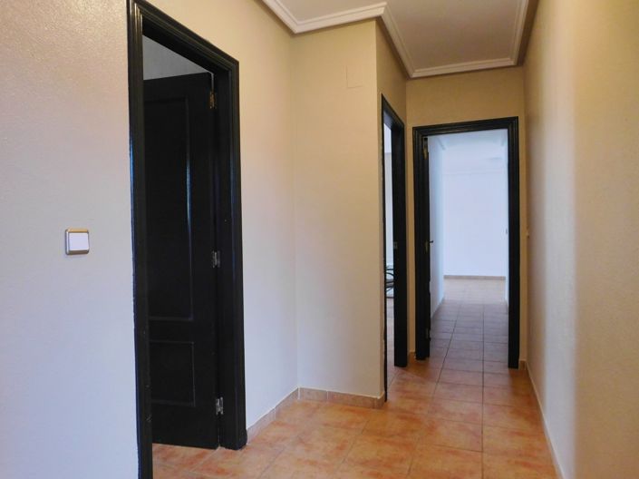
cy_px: 240
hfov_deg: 74.0
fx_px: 424
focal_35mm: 23
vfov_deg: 58.8
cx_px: 320
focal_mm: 4
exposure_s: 1/30
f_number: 3
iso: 320
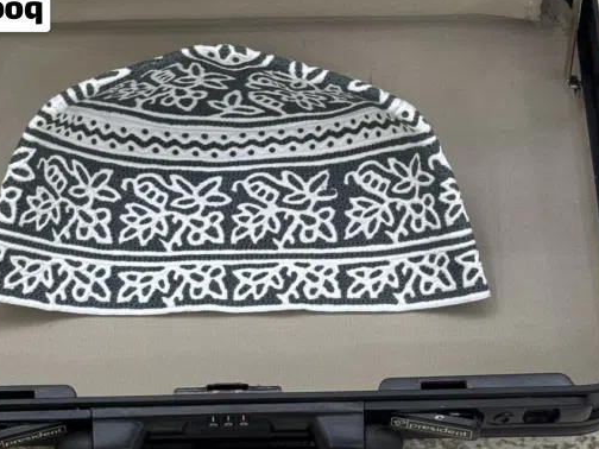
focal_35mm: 47
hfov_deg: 40.2
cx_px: 229
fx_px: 813
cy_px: 203
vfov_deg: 30.9
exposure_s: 1/50
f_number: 1.78
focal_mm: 6.76
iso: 160
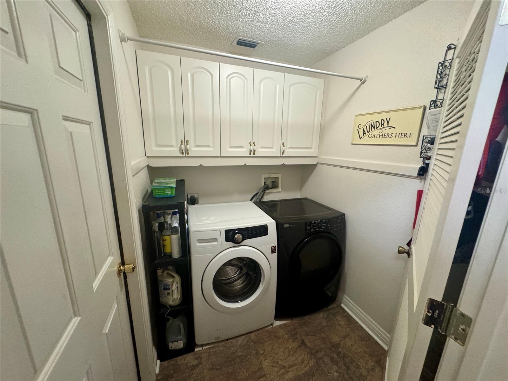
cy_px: 190
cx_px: 254
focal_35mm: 14
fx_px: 205
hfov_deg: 102.1
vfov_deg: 85.7
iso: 500
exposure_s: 1/60
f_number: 2.2
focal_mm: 2.22
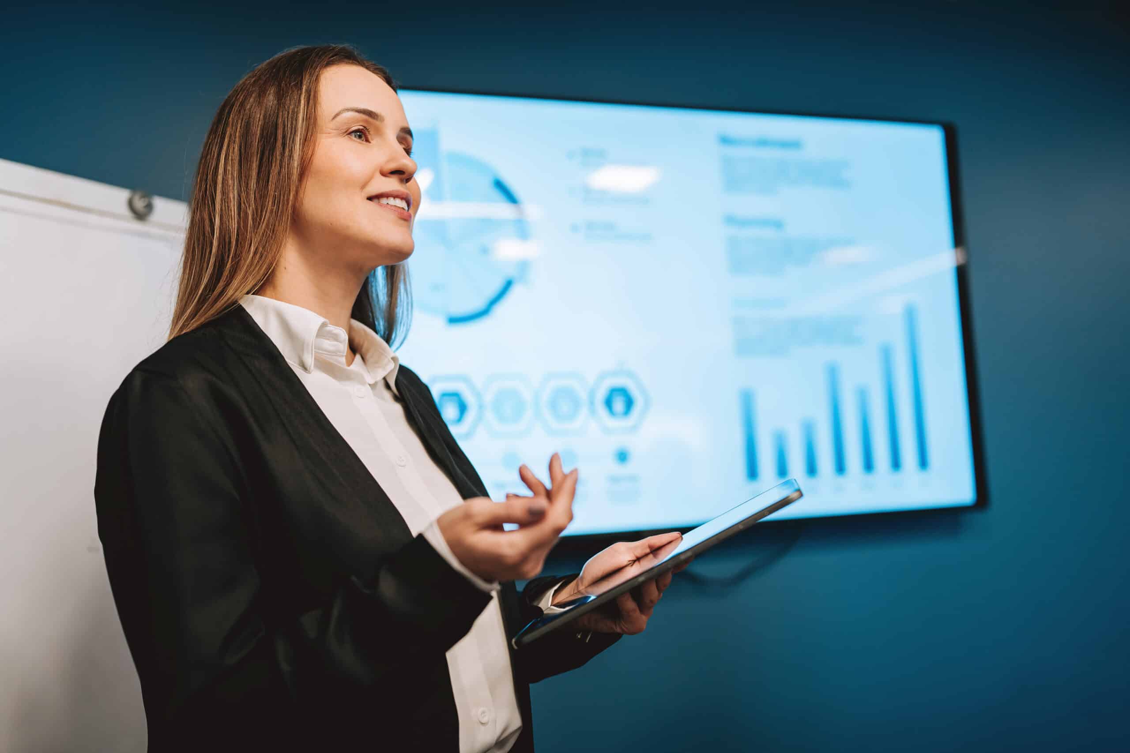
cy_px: 376
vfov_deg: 37.9
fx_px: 1099
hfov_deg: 54.4
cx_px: 565
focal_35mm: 35
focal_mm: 35
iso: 400
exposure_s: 1/200
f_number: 1.8
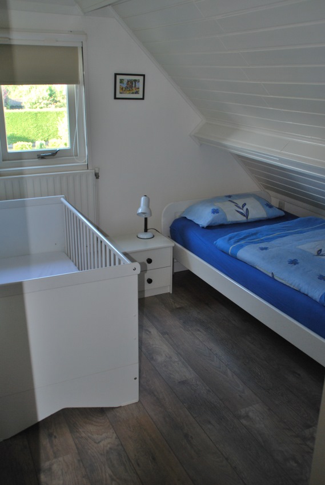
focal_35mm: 33
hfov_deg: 40.1
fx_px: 446
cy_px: 242
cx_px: 162
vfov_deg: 57.2
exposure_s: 1/60
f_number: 3.5
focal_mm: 22
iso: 200
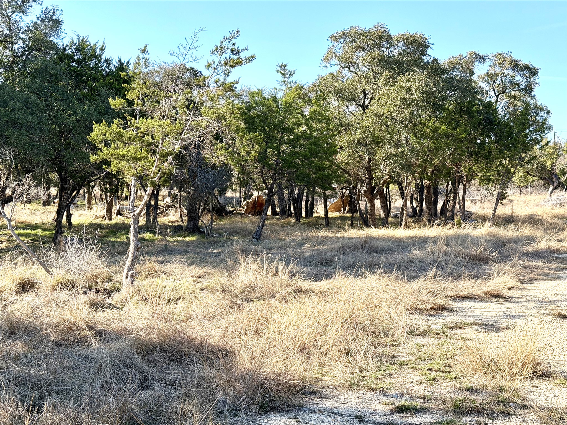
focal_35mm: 48
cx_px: 284
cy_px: 212
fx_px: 786
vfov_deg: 30.3
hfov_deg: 39.7
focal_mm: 6.76
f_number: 1.78
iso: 80
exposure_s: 1/1795
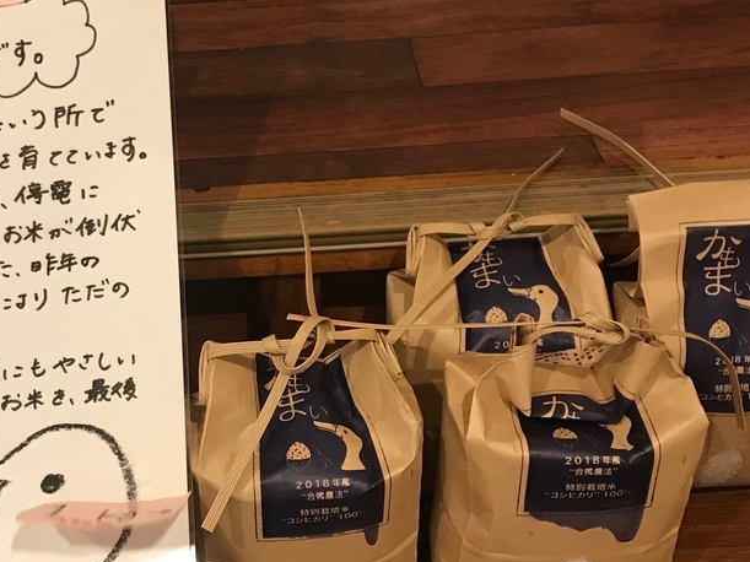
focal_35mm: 55
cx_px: 257
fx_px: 1191
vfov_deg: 26.5
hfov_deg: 34.7
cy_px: 355
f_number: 1.8
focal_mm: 3.99
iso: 100
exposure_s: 1/11
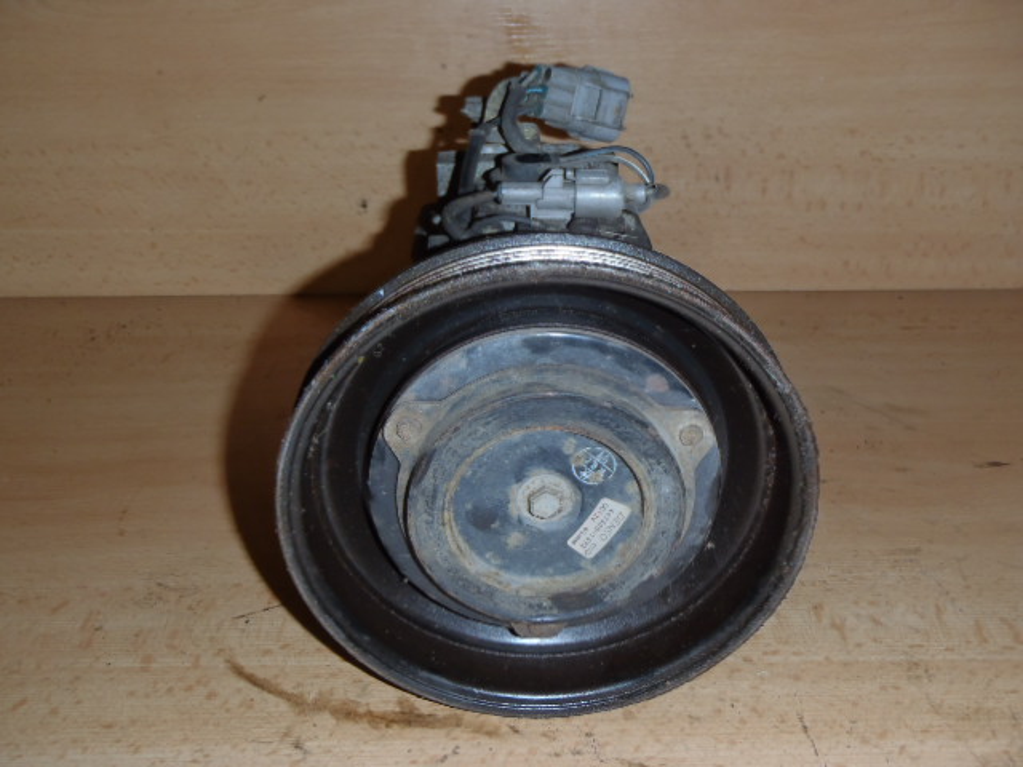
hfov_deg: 49.0
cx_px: 512
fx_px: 1123
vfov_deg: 37.7
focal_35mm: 38
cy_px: 384
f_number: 4.6
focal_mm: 6.83
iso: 100
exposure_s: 1/40
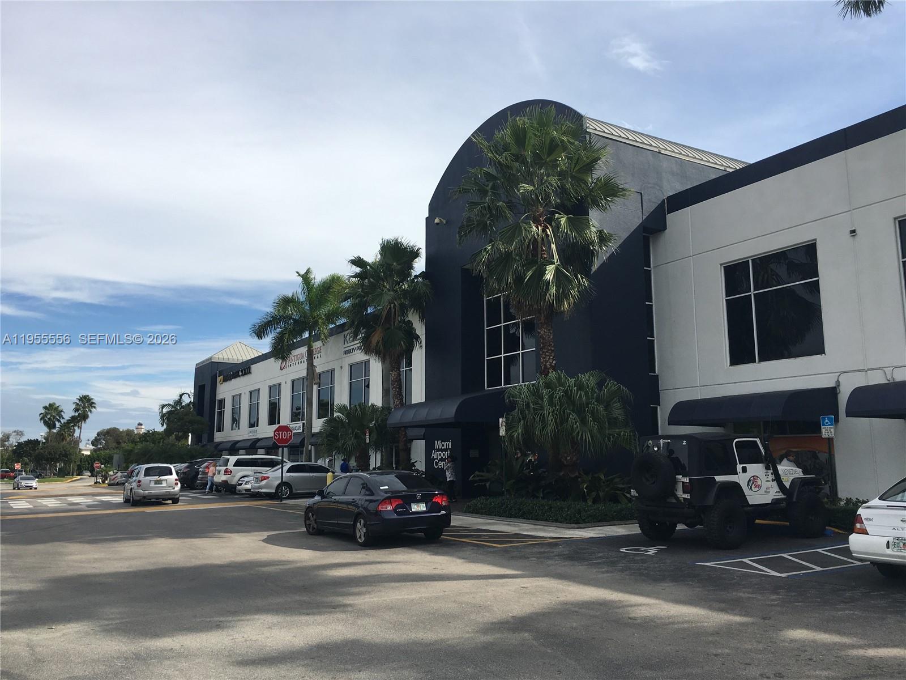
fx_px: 759
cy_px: 340
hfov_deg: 61.7
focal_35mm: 29
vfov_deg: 48.2
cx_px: 453
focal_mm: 4.15
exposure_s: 1/1923
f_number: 2.2
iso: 25
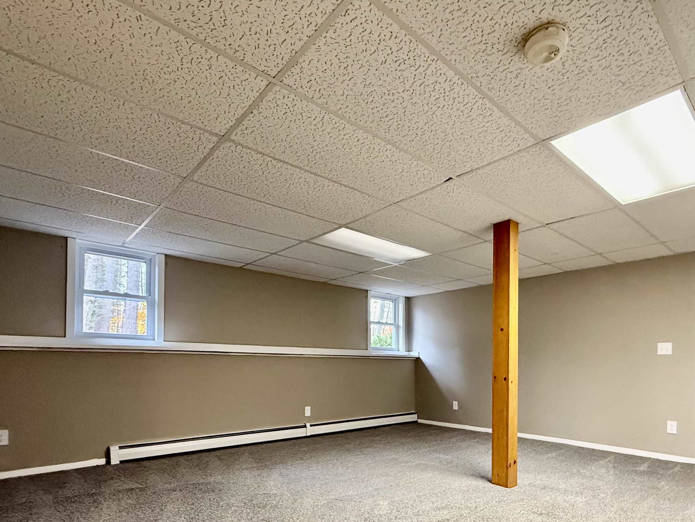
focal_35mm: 20
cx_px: 384
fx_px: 402
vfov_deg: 63.8
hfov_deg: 81.5
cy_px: 360
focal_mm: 2.22
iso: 640
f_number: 2.2
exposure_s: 1/60
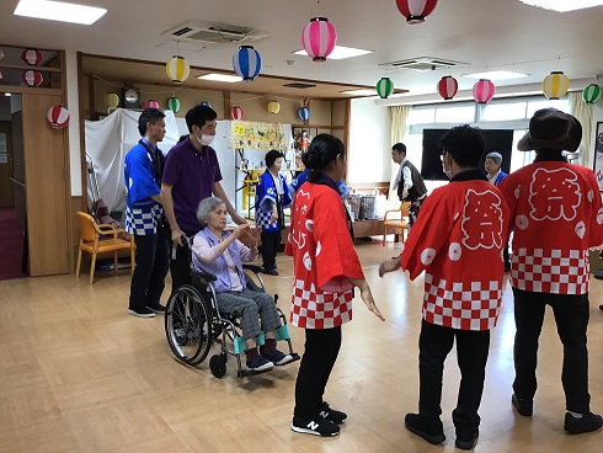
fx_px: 540
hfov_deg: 58.3
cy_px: 226
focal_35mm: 31
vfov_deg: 45.5
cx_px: 302
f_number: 2.4
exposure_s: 1/30
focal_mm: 3.3
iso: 25
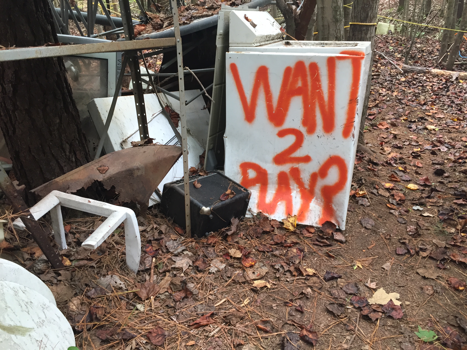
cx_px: 234
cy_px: 175
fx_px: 391
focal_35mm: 29
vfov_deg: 48.2
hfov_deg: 61.7
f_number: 2.2
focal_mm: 4.15
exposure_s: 1/30
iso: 32
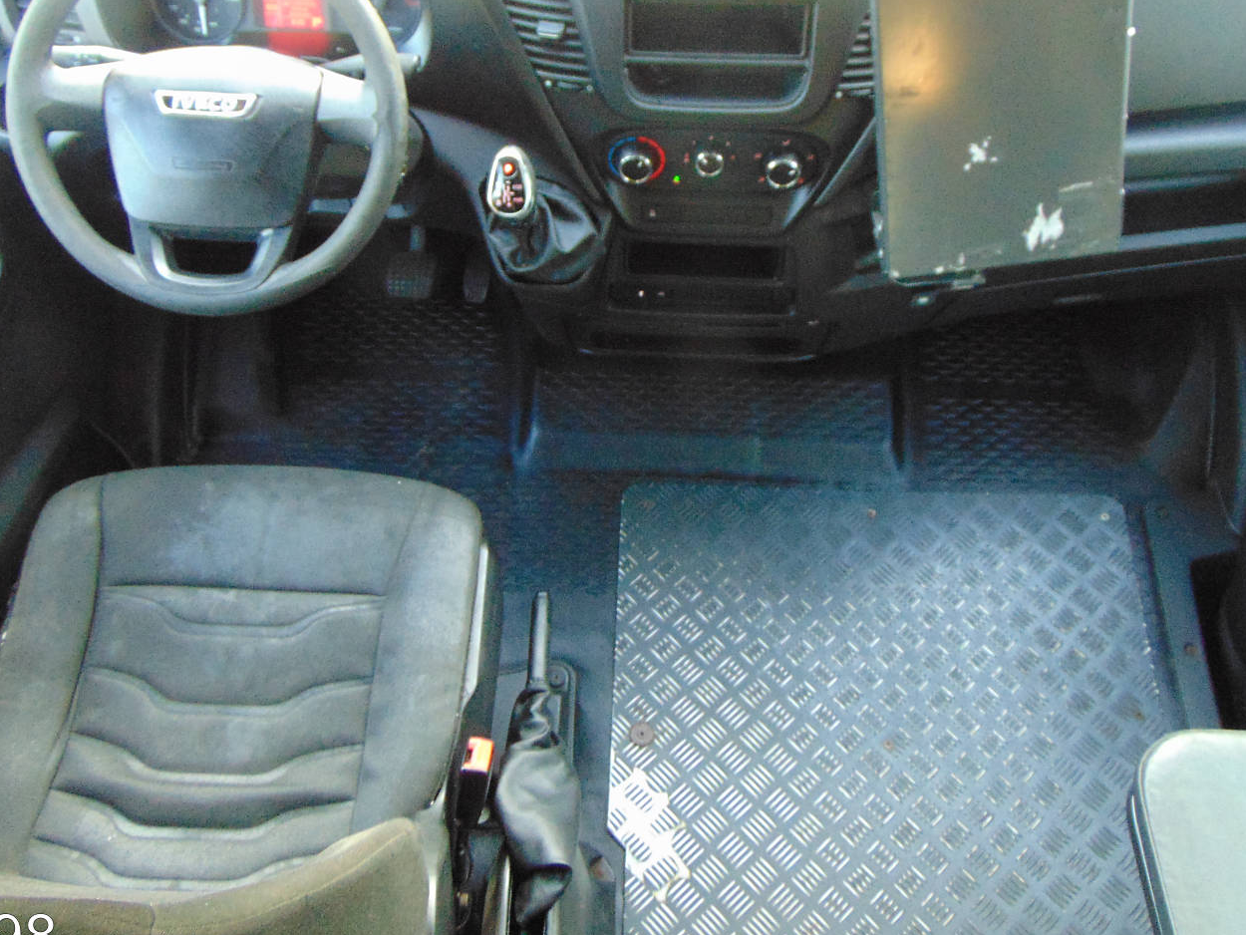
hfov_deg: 56.8
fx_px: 1152
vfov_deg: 44.0
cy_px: 388
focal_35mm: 32
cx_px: 612
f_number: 3
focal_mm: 4.5
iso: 400
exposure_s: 1/25
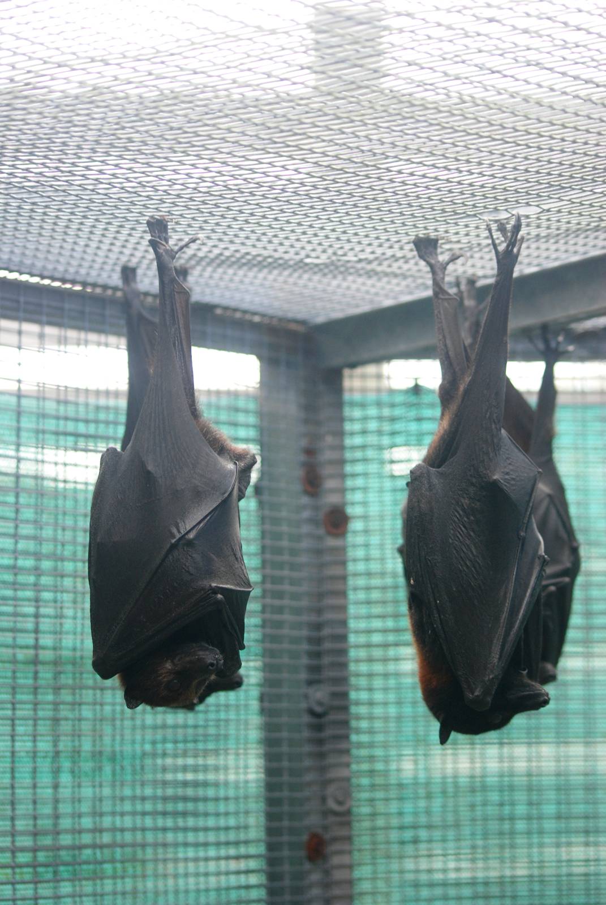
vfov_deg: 19.4
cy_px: 452
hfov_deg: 13.1
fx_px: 2644
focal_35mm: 105
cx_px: 303
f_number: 4
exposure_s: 1/160
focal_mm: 70
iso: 400
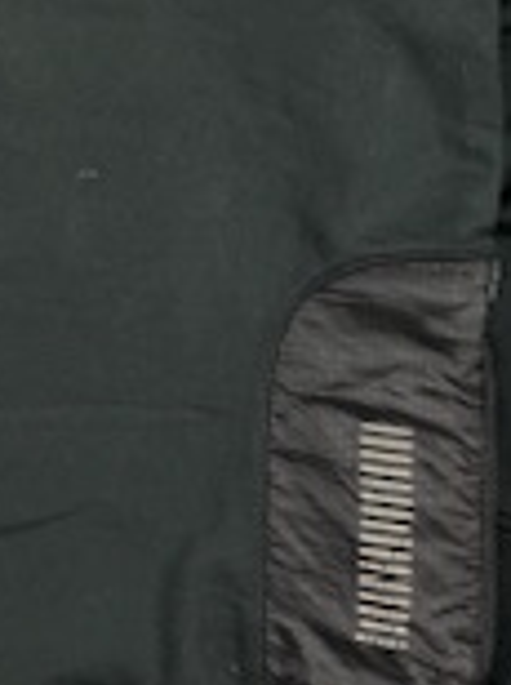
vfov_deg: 19.1
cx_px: -173
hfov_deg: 14.1
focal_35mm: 100
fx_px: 1974
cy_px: -22
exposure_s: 1/50
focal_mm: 6.76
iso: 160
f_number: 1.78
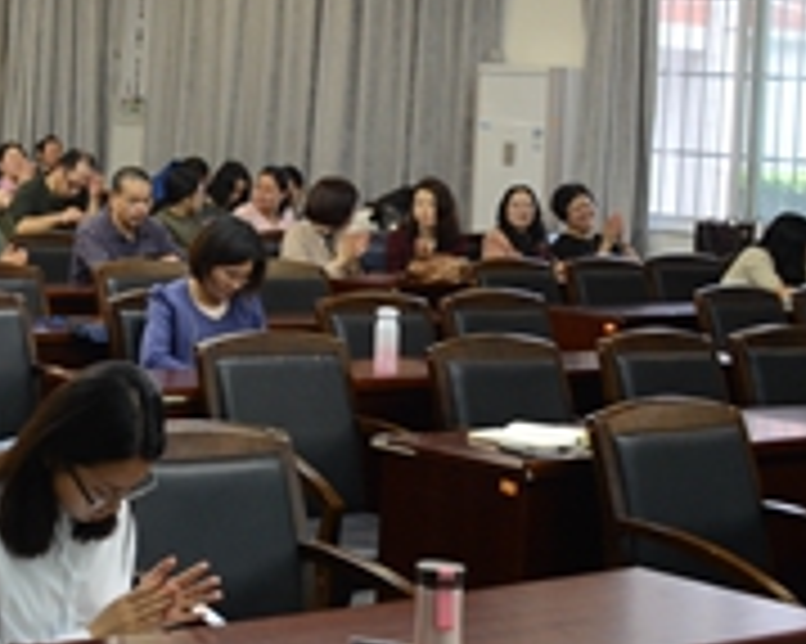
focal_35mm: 94
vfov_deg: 16.2
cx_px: -162
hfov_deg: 19.2
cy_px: 79
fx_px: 2241
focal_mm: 24
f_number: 3.8
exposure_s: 1/80
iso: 1000
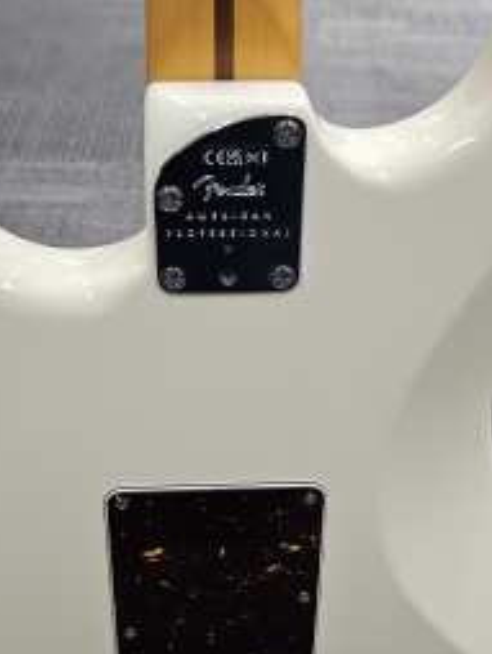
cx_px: 255
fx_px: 889
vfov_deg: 40.4
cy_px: 358
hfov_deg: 30.9
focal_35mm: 47
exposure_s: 1/120
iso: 400
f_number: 1.8
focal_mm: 5.4
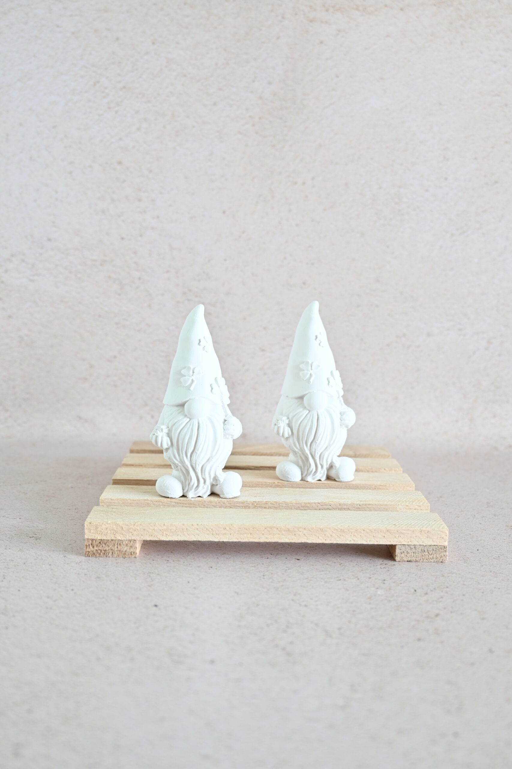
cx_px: 256
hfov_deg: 38.4
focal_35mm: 34
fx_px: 736
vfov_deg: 55.1
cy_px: 384
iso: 400
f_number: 4.5
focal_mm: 23
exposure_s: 1/50
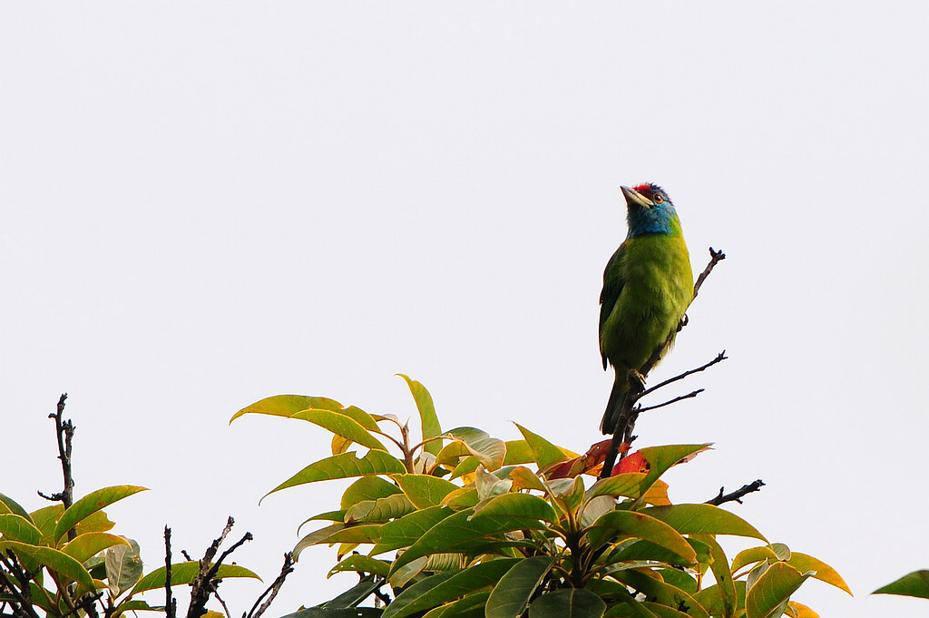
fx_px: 19338
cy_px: 309
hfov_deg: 2.8
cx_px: 464
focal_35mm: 750
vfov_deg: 1.8
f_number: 5.6
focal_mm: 500
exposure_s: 1/200
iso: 320
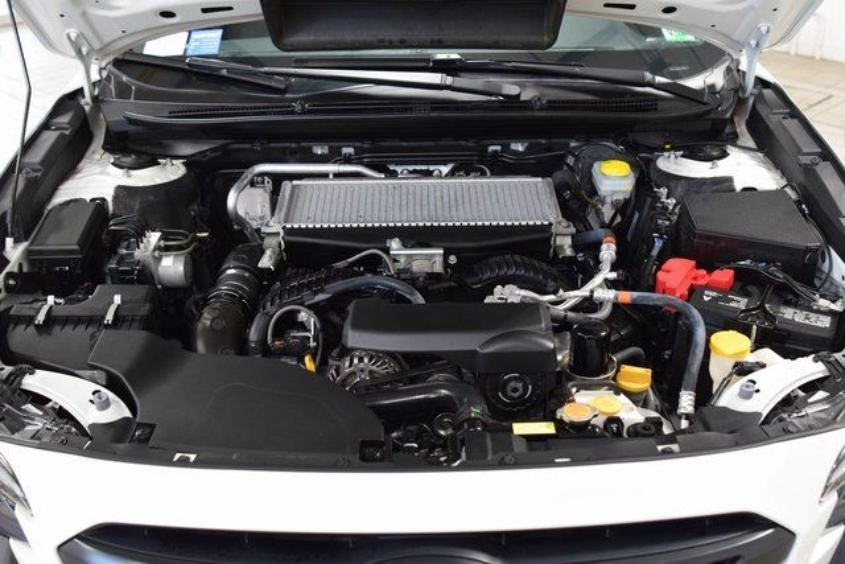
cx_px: 422
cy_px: 282
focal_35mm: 36
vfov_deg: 36.9
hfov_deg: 53.1
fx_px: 845
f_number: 4
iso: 1600
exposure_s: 1/60
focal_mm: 24
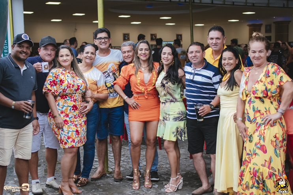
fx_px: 427
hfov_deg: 37.8
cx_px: 146
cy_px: 98
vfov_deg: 25.8
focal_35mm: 52
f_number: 2.8
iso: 2500
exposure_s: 1/2000
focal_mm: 35
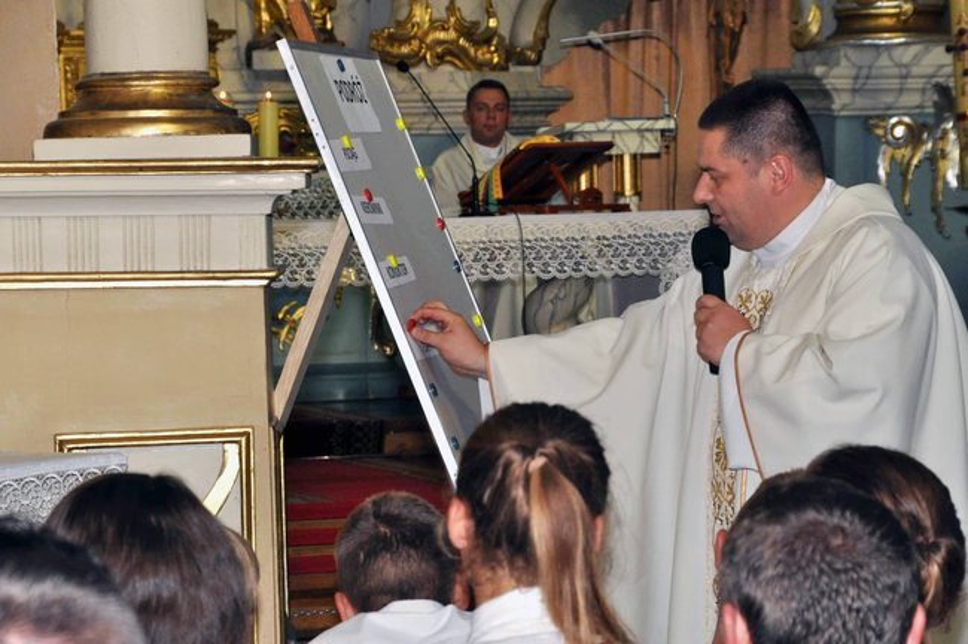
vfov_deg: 7.9
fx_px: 4674
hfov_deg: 11.8
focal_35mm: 174
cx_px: 484
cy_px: 322
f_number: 11
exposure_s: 1/60
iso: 1000
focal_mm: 116
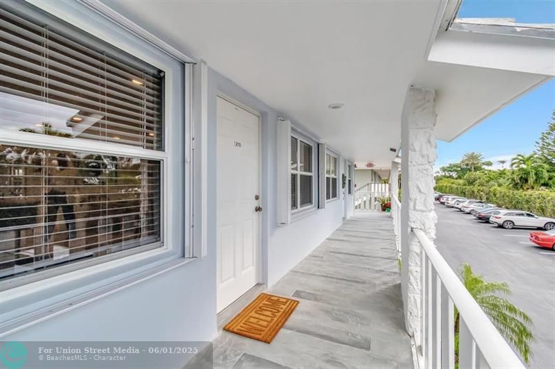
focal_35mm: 15
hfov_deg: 100.4
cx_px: 278
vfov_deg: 77.2
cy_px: 184
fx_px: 231
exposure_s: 1/1250
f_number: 8
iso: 1000
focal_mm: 10
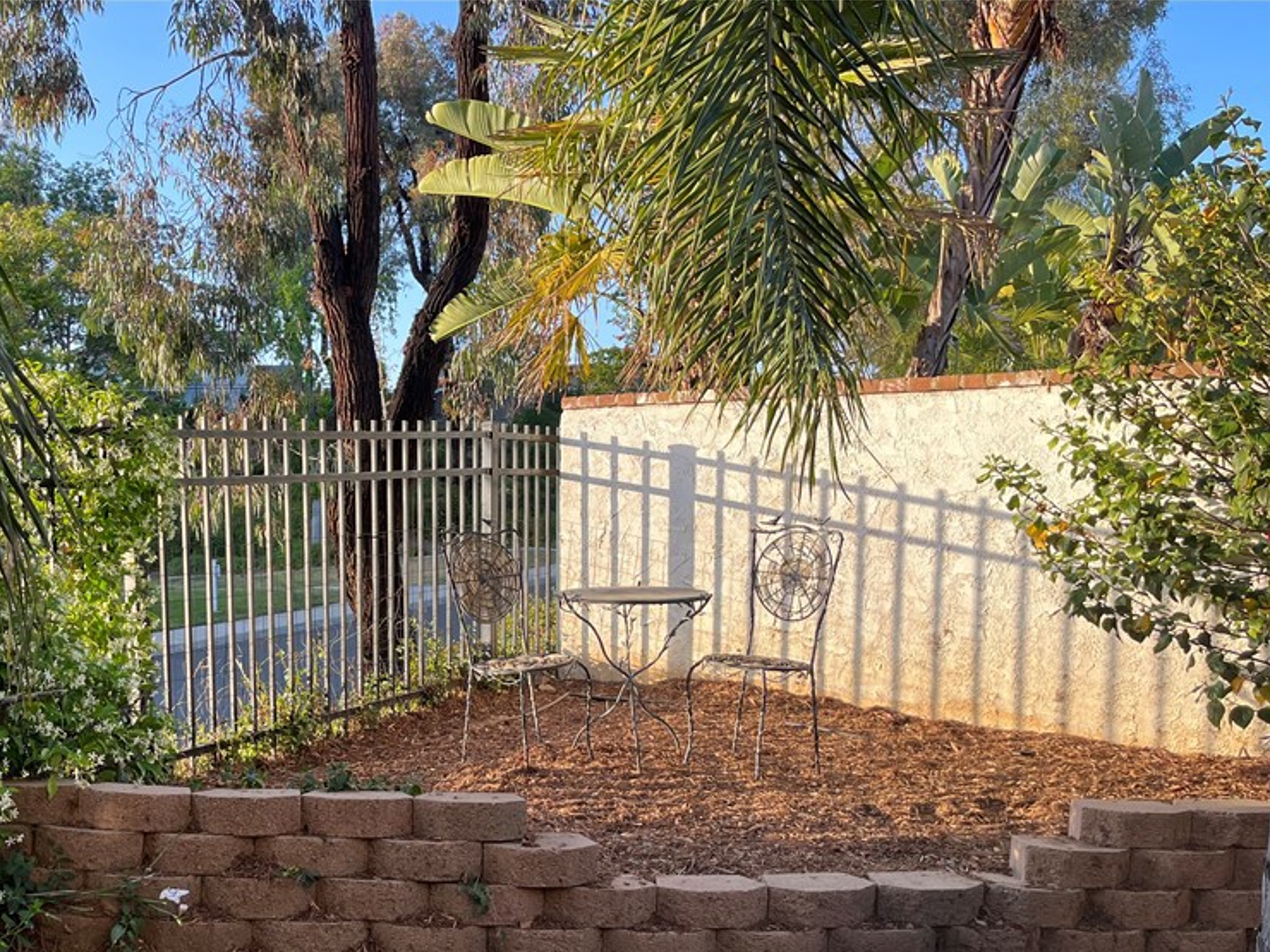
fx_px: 1321
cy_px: 657
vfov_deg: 39.1
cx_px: 403
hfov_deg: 50.3
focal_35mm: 36
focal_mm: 5.1
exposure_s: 1/282
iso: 40
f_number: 1.6
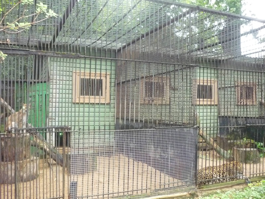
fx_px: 253
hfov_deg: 55.4
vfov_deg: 42.9
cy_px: 100
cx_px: 132
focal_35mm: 33
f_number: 2.8
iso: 800
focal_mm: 5.5
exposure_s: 1/30
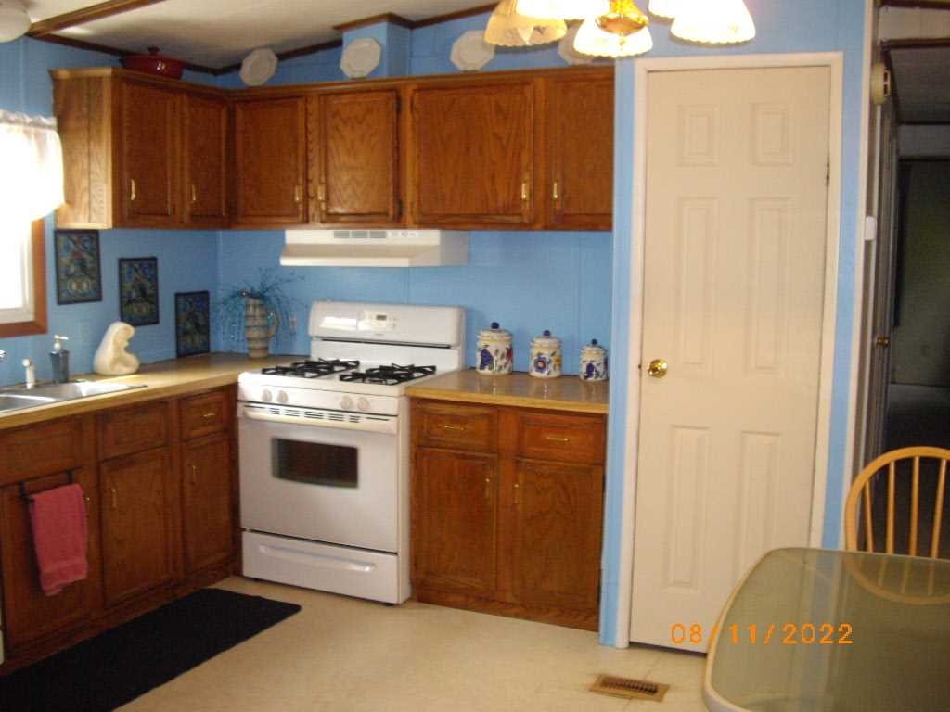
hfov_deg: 49.0
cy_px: 356
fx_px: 1043
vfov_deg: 37.7
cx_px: 475
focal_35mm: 38
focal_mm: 7.9
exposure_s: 1/40
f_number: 2.8
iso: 400
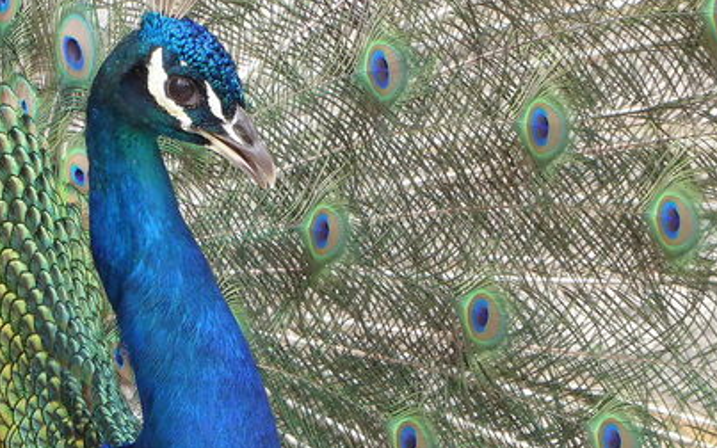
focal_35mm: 588
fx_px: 11491
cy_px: 247
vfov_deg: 2.2
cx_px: 274
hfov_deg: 3.6
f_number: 6
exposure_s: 1/200
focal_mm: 66.8
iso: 400
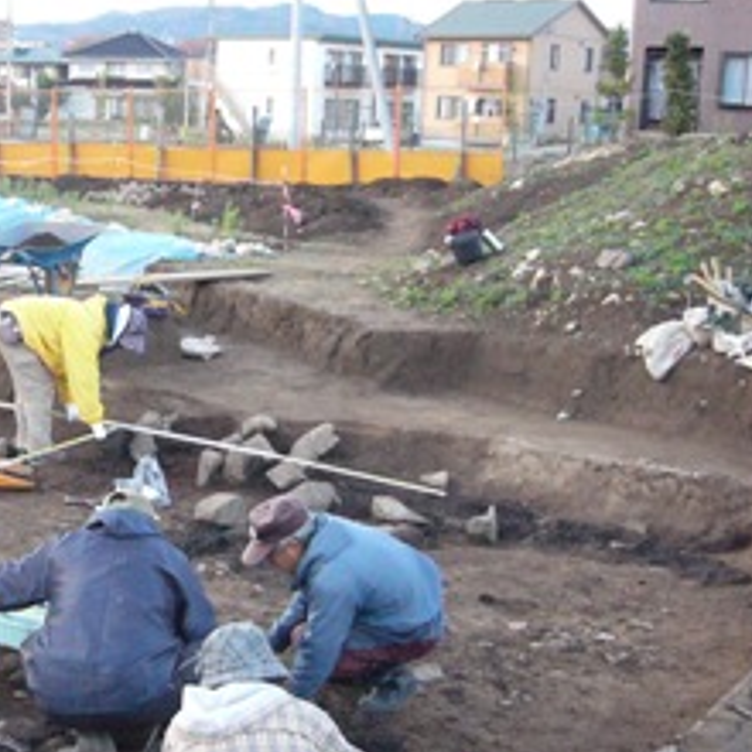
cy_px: 397
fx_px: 1548
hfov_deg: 26.4
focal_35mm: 63
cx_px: 79
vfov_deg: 27.3
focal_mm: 5.8
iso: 400
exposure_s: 1/100
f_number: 2.8
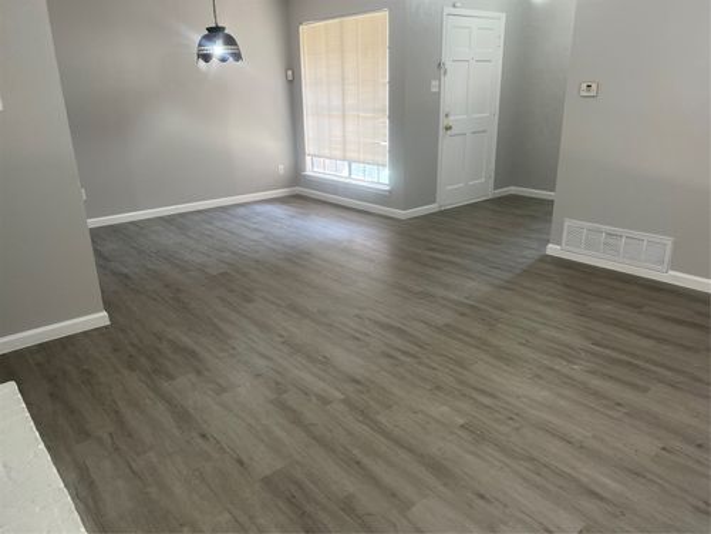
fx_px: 534
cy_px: 267
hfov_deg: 67.3
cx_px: 356
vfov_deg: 53.1
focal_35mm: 26
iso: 80
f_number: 1.5
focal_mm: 5.7
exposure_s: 1/60
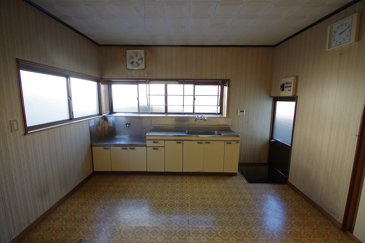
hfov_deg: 100.4
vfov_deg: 77.3
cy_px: 122
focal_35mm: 15
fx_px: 152
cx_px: 182
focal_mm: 10
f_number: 3.5
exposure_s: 1/25
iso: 200
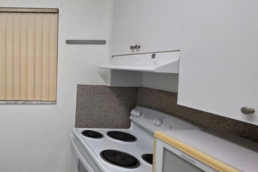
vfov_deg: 53.1
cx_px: 30
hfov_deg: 62.8
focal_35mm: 24
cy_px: 77
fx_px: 172
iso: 100
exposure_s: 1/120
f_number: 1.9
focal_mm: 2.2
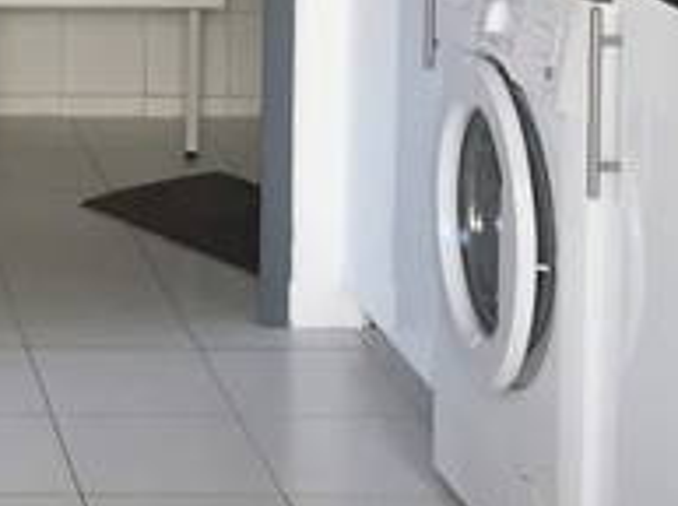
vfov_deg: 11.4
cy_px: -439
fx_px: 2326
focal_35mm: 119
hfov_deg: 15.9
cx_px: -165
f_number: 2.2
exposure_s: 1/120
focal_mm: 4.15
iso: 50
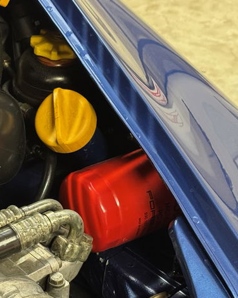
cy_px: 181
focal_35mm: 102
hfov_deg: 14.8
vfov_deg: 18.8
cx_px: -3
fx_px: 898
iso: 500
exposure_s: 1/25
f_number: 1.78
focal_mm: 6.76
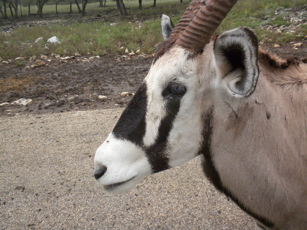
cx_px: 154
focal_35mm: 37
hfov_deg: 50.1
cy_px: 115
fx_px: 328
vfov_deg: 38.7
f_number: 3.5
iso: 367
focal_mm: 6.6
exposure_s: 1/500
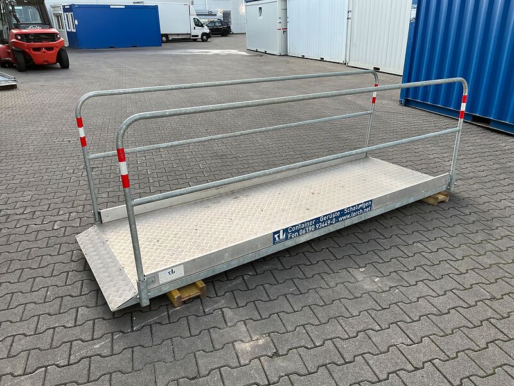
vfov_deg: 53.1
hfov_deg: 67.3
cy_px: 193
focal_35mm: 26
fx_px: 386
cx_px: 257
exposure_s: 1/467
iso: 50
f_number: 1.6
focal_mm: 5.1
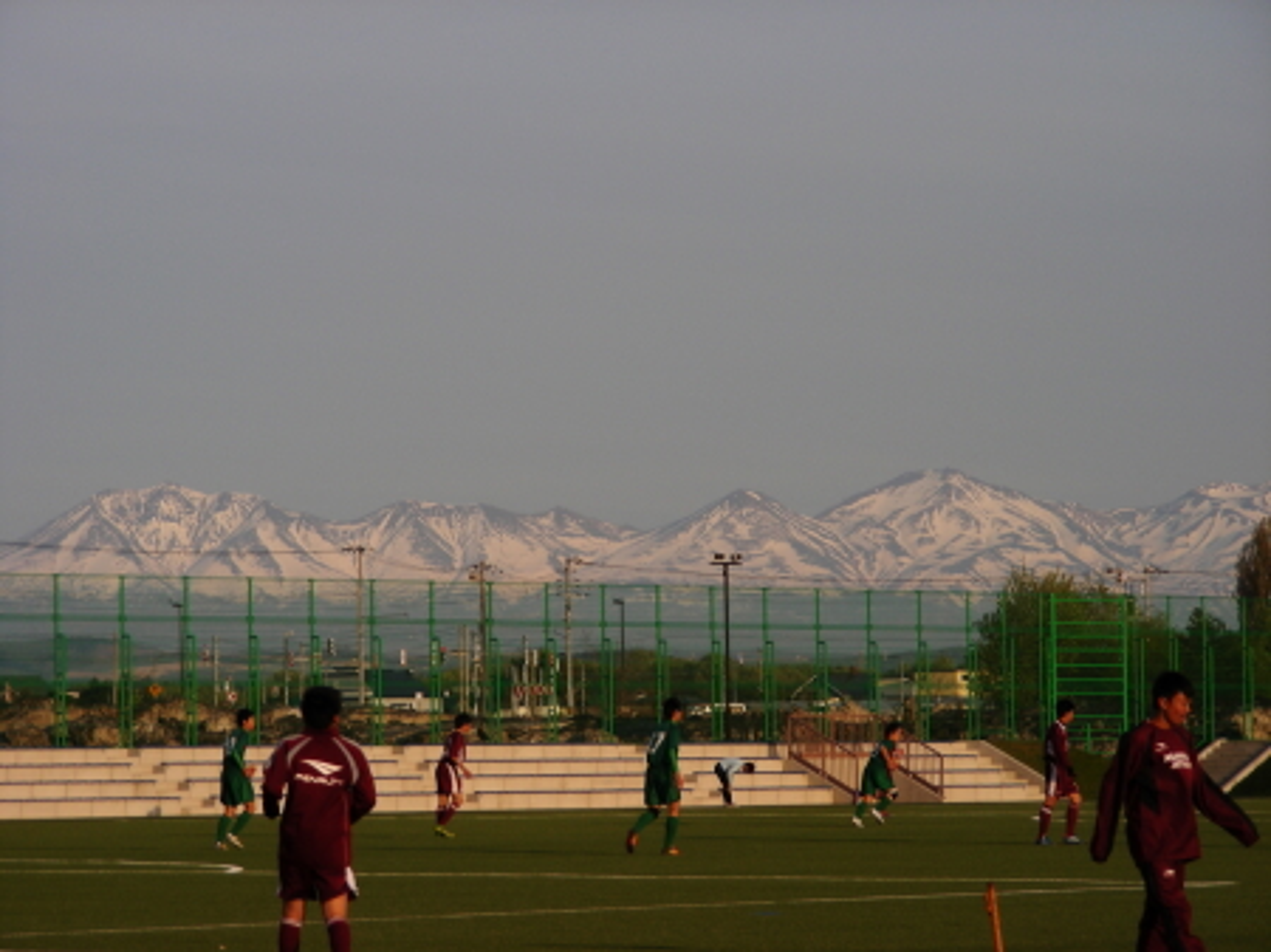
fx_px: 6312
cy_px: 476
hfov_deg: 11.5
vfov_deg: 8.6
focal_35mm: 172
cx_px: 636
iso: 50
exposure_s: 1/246
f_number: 4
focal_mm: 28.7
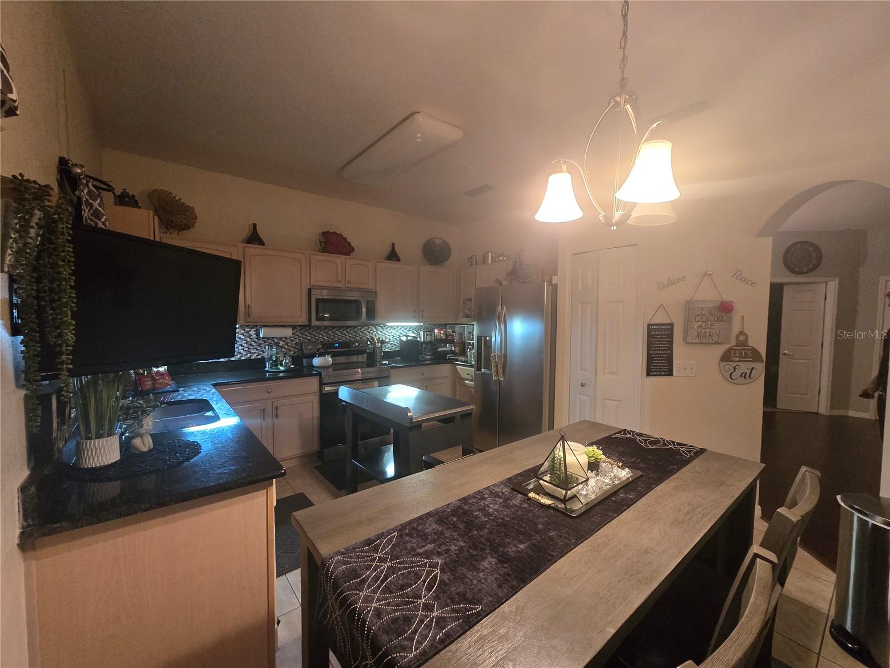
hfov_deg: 106.2
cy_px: 334
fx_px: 334
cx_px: 445
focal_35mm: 13
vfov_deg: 89.9
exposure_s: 1/60
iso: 800
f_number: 2.2
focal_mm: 2.2
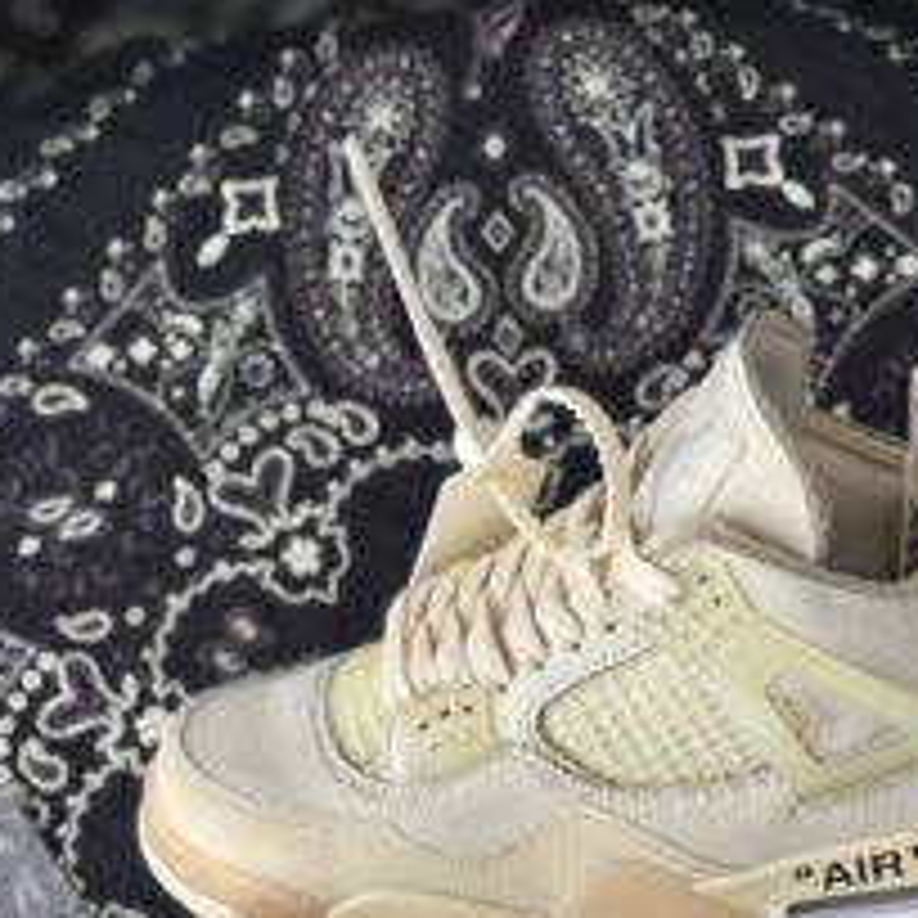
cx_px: 576
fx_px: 2700
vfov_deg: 18.8
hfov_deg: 19.3
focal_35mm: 90
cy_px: 896
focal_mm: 5.96
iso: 32
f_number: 1.6
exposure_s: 1/122
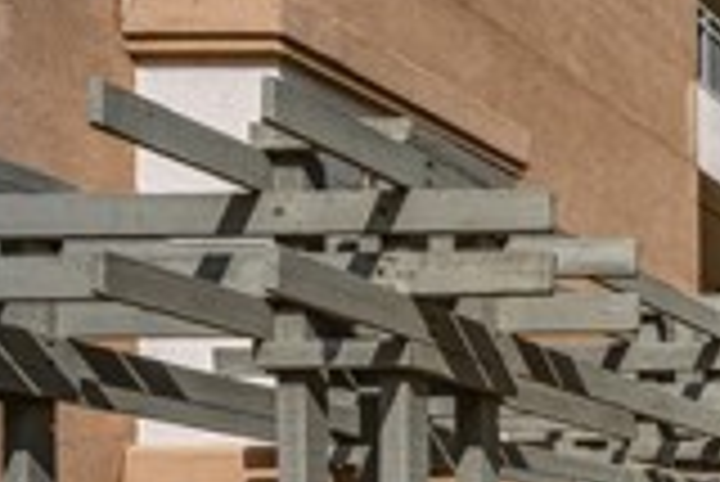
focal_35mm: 56
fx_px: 1121
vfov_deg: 21.9
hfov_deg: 20.4
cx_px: 1382
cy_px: 619
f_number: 9
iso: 100
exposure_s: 1/640
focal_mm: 14
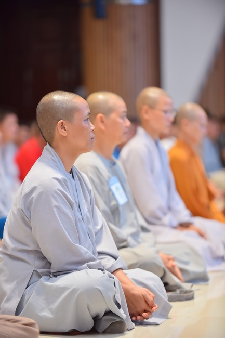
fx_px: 1266
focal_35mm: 135
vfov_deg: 15.2
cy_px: 169
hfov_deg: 10.2
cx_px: 112
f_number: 2.8
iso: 640
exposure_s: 1/100
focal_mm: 135
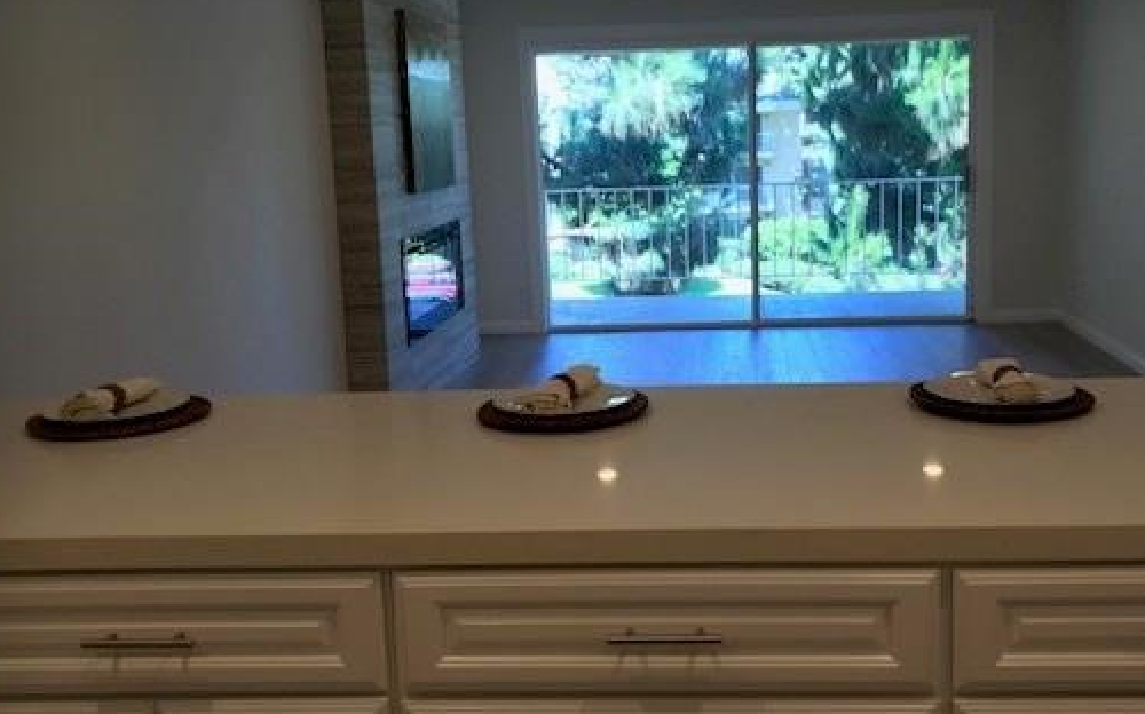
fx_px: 1185
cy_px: 316
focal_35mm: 38
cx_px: 666
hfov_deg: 51.3
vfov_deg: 33.5
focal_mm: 3.99
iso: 25
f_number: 1.8
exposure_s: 1/60
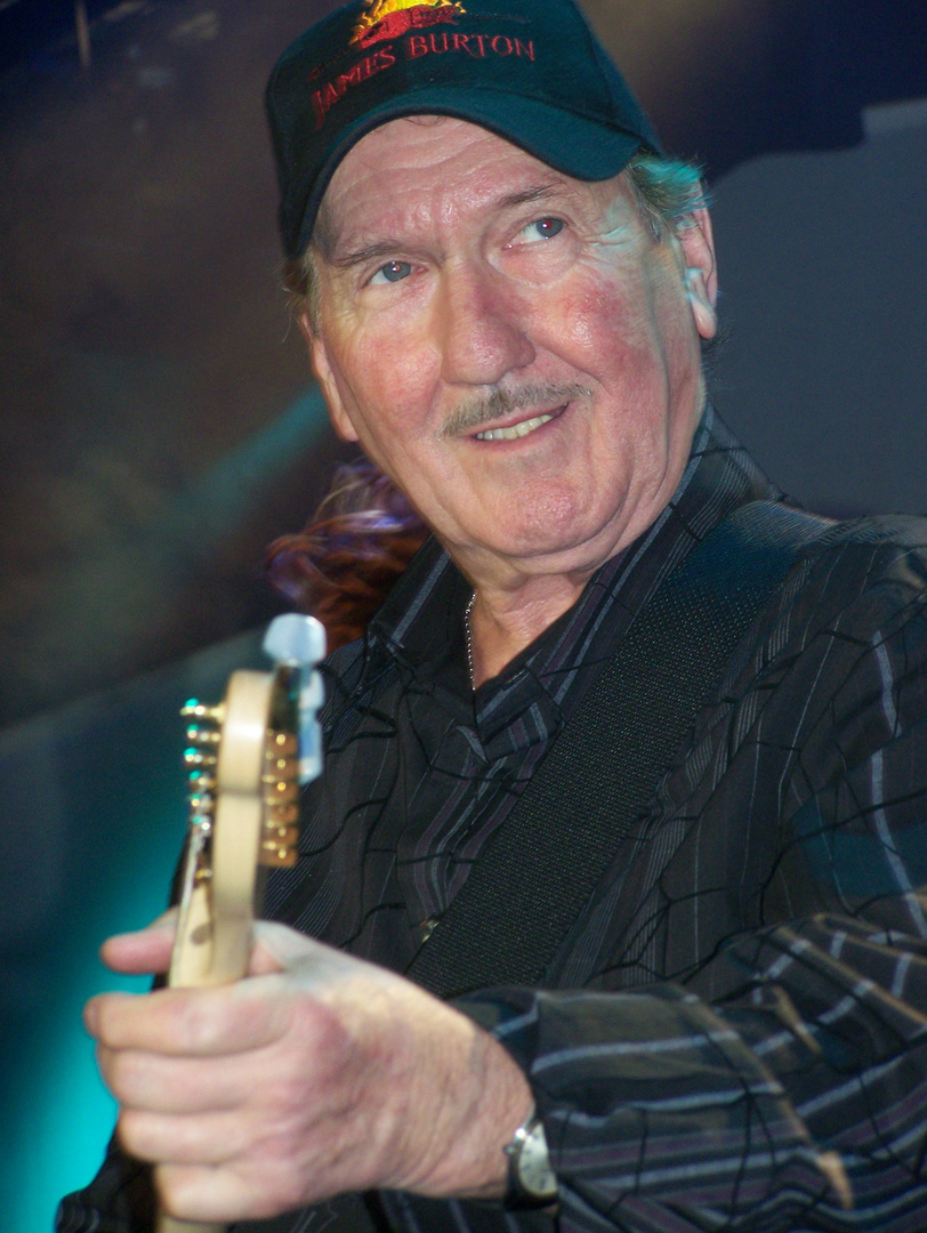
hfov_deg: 8.8
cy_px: 616
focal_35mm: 169
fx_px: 6025
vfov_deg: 11.7
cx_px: 464
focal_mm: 28
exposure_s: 1/125
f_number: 3.2
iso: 160
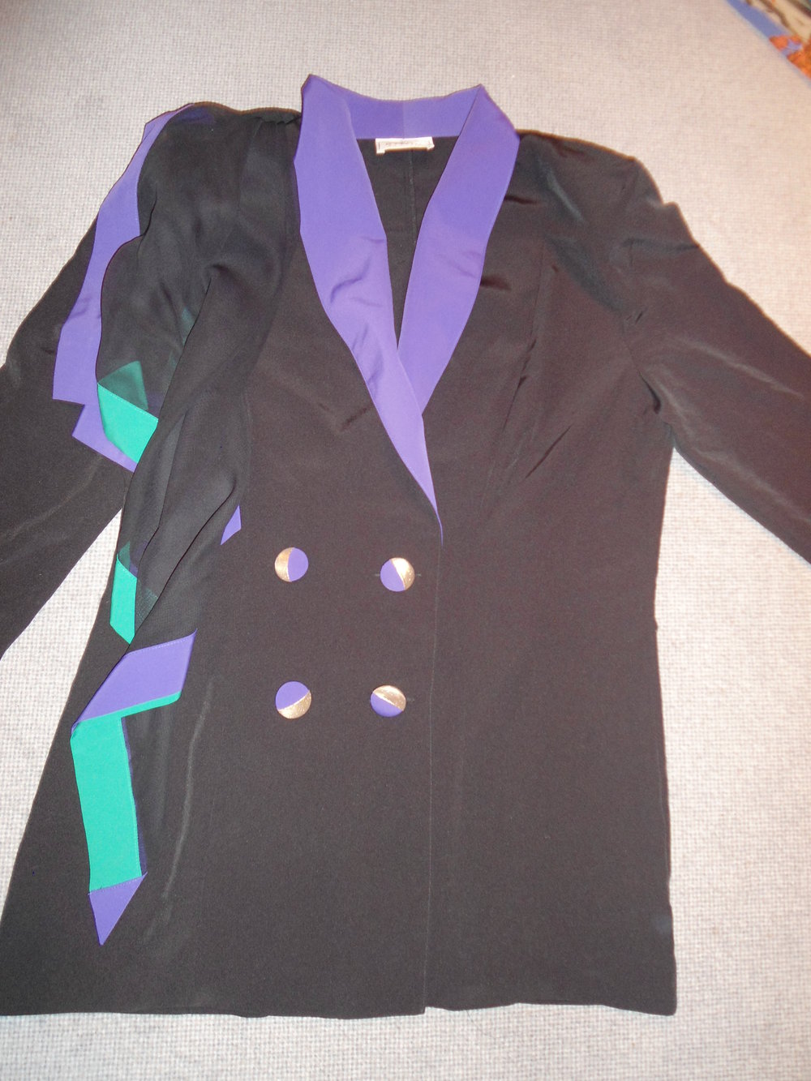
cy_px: 540
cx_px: 406
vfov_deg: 67.3
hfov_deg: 53.1
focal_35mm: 26
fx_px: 812
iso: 100
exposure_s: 1/8
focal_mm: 4.7
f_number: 2.8
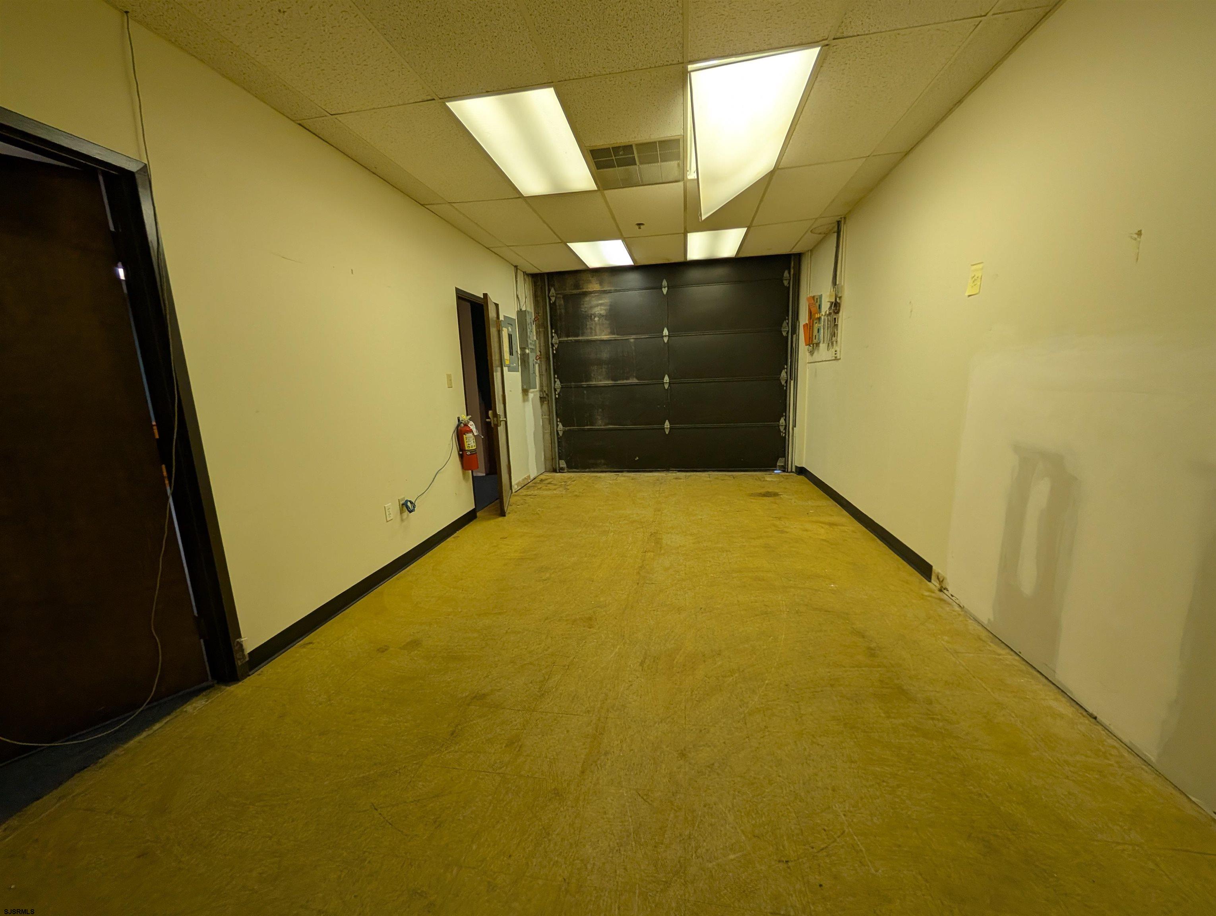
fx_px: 422
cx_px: 608
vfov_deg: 94.6
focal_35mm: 12
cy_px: 458
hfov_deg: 110.5
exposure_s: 1/60
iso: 79
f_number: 1.7
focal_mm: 2.02
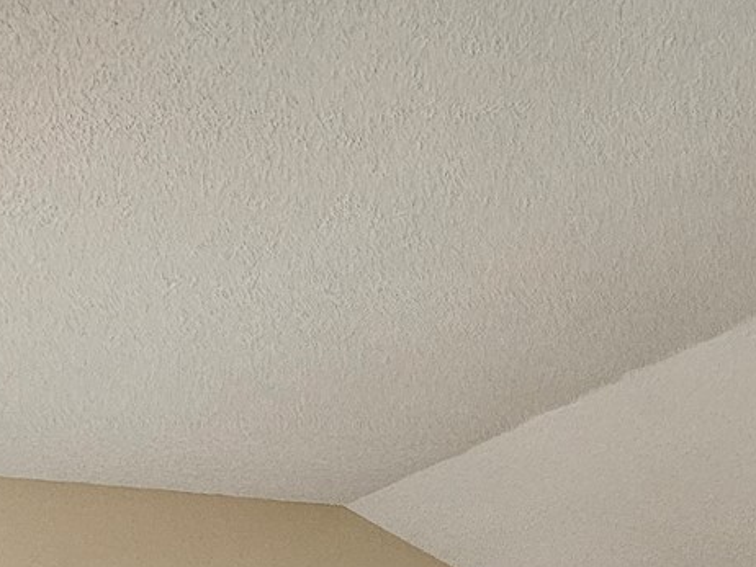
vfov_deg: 24.1
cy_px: 886
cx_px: 684
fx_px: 983
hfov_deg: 39.0
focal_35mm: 45
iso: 320
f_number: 2.2
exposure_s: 1/60
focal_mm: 2.2
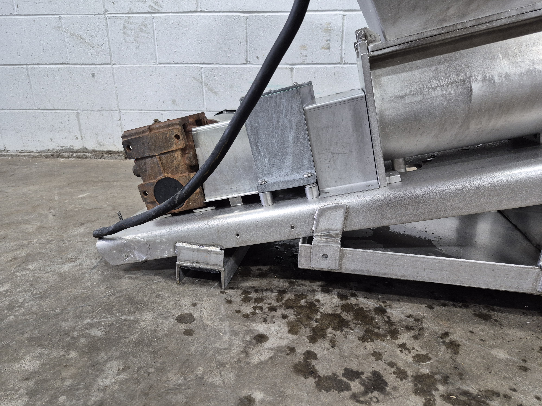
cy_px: 203
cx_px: 271
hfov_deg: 73.9
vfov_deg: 58.9
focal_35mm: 23
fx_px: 360
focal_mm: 5.4
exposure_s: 1/120
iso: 500
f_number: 1.8
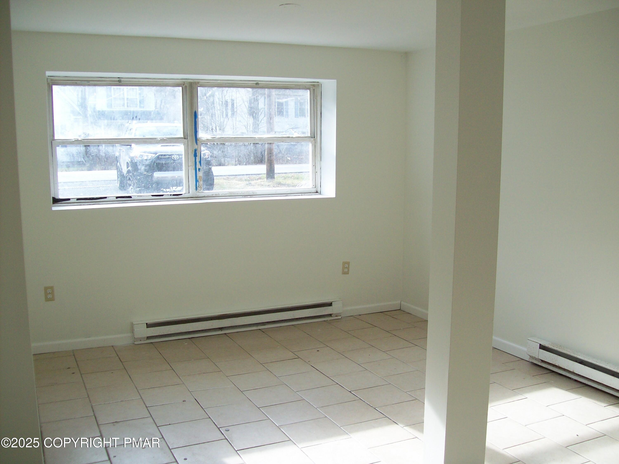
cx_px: 310
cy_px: 232
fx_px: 644
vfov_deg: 39.7
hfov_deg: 51.4
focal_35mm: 36
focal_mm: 6
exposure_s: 1/137
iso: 80
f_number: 2.7
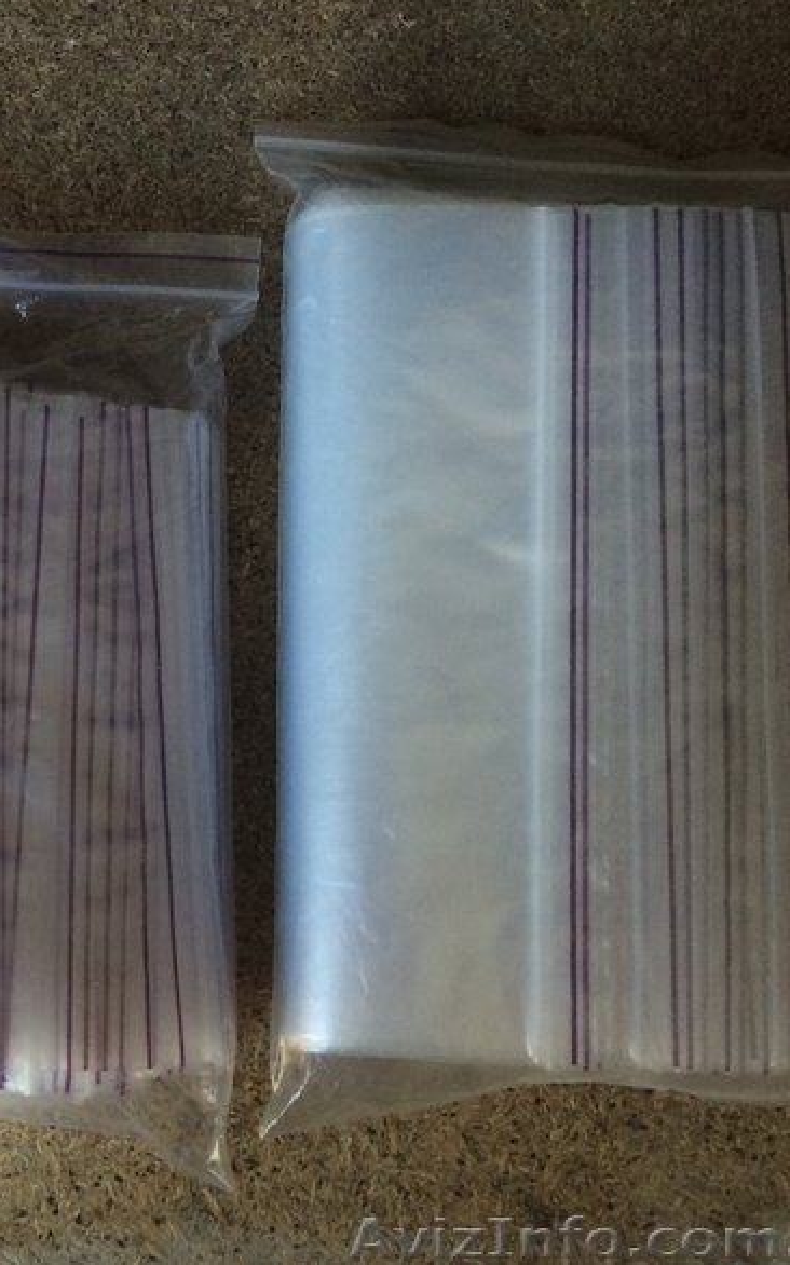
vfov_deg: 47.2
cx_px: 30
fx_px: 1448
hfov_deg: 28.9
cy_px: 626
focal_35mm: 42
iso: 50
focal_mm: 4.15
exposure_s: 1/30
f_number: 2.2
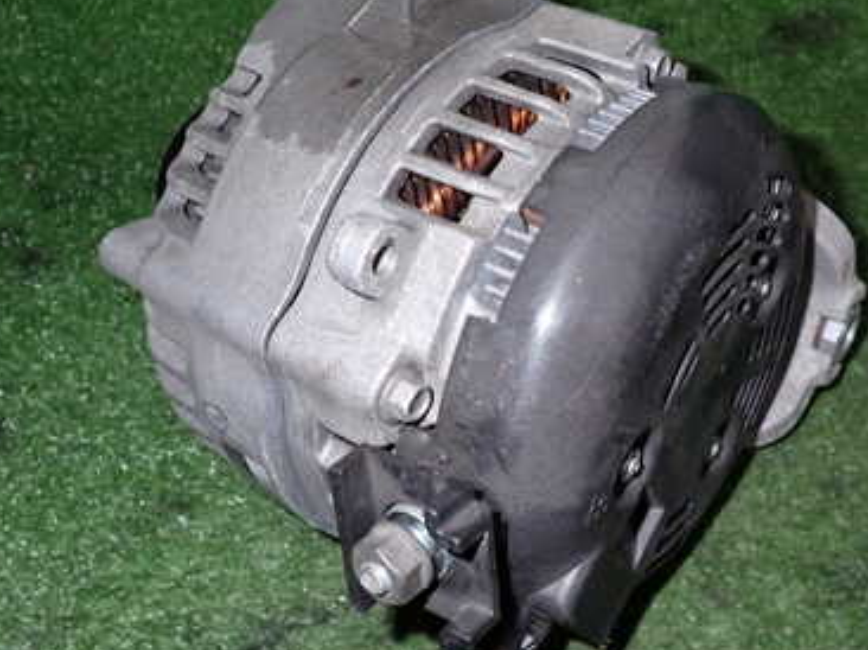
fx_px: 1027
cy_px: 287
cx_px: 560
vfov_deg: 35.1
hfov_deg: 45.3
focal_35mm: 41
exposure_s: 1/100
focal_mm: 4.5
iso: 400
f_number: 8
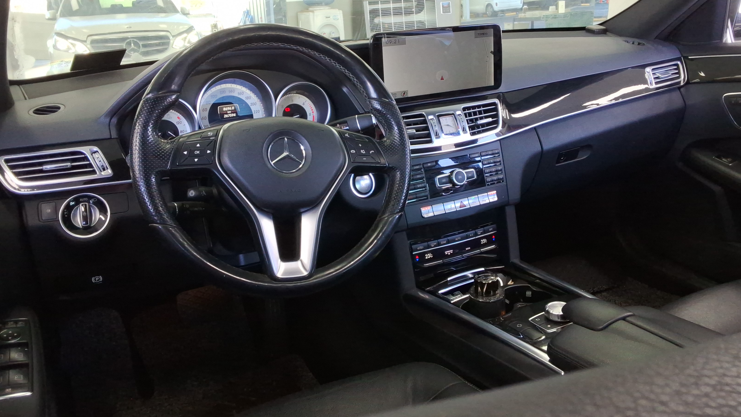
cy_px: 138
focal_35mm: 31
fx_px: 609
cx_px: 375
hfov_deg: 62.6
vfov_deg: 37.4
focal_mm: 2.91
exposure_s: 1/60
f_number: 1.9
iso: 56
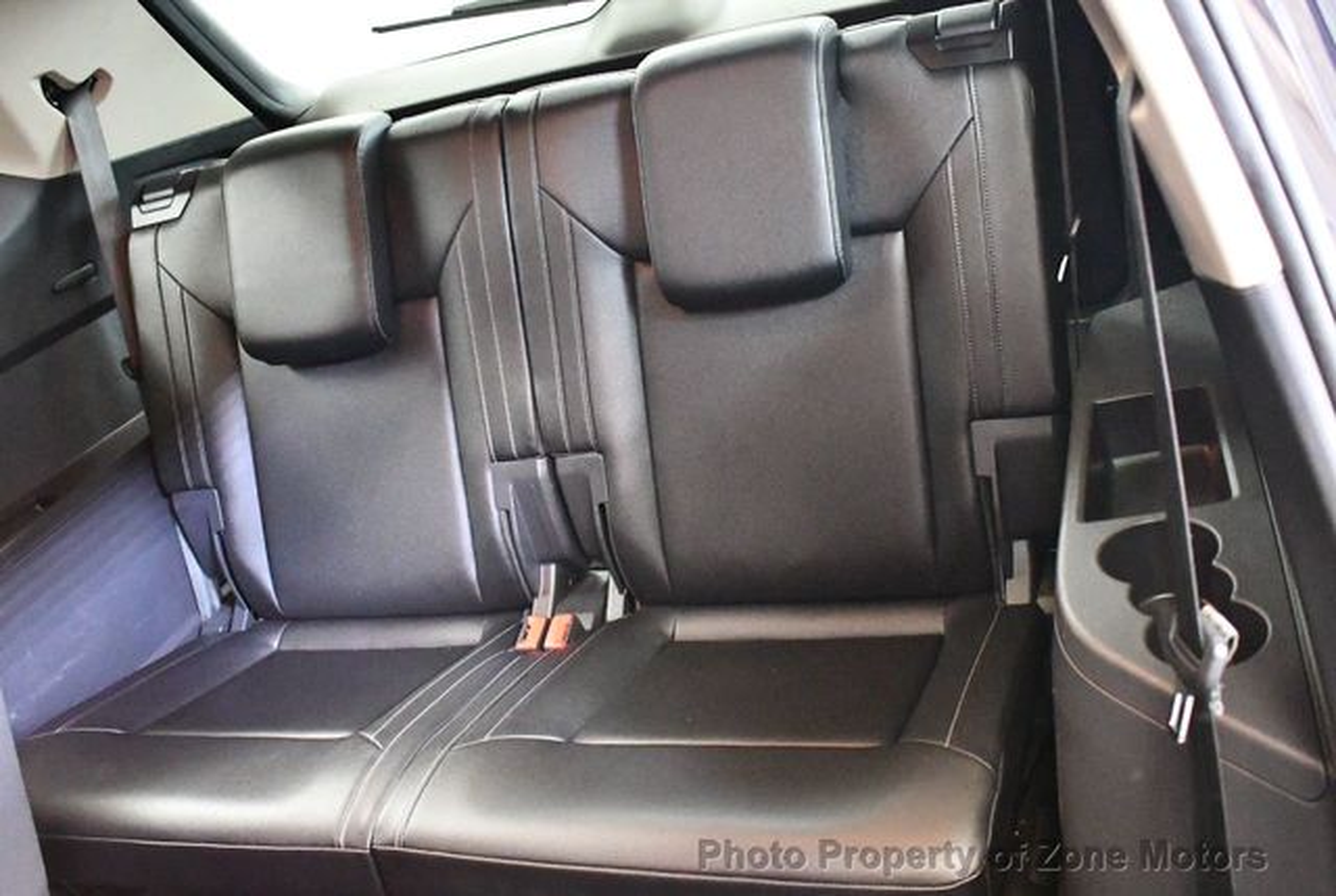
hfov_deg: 53.1
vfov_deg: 37.0
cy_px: 448
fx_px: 1338
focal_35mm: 36
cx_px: 668
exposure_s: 1/40
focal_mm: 18
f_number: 3.5
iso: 12800
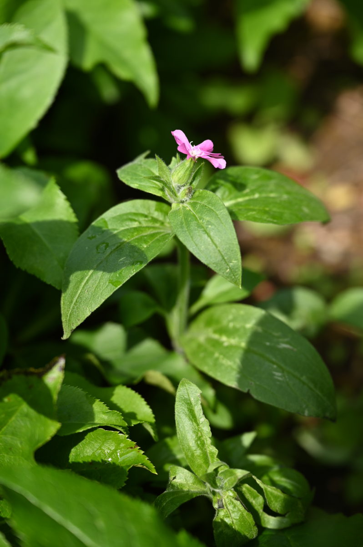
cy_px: 274
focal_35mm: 70
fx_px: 1061
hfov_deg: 19.4
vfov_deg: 28.9
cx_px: 182
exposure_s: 1/640
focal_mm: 70
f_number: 4
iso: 100
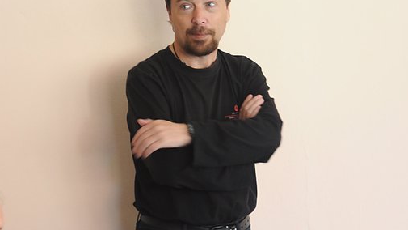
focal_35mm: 167
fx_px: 1807
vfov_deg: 7.3
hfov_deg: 12.9
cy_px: 179
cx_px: 204
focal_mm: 70
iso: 500
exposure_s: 1/25
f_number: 6.3
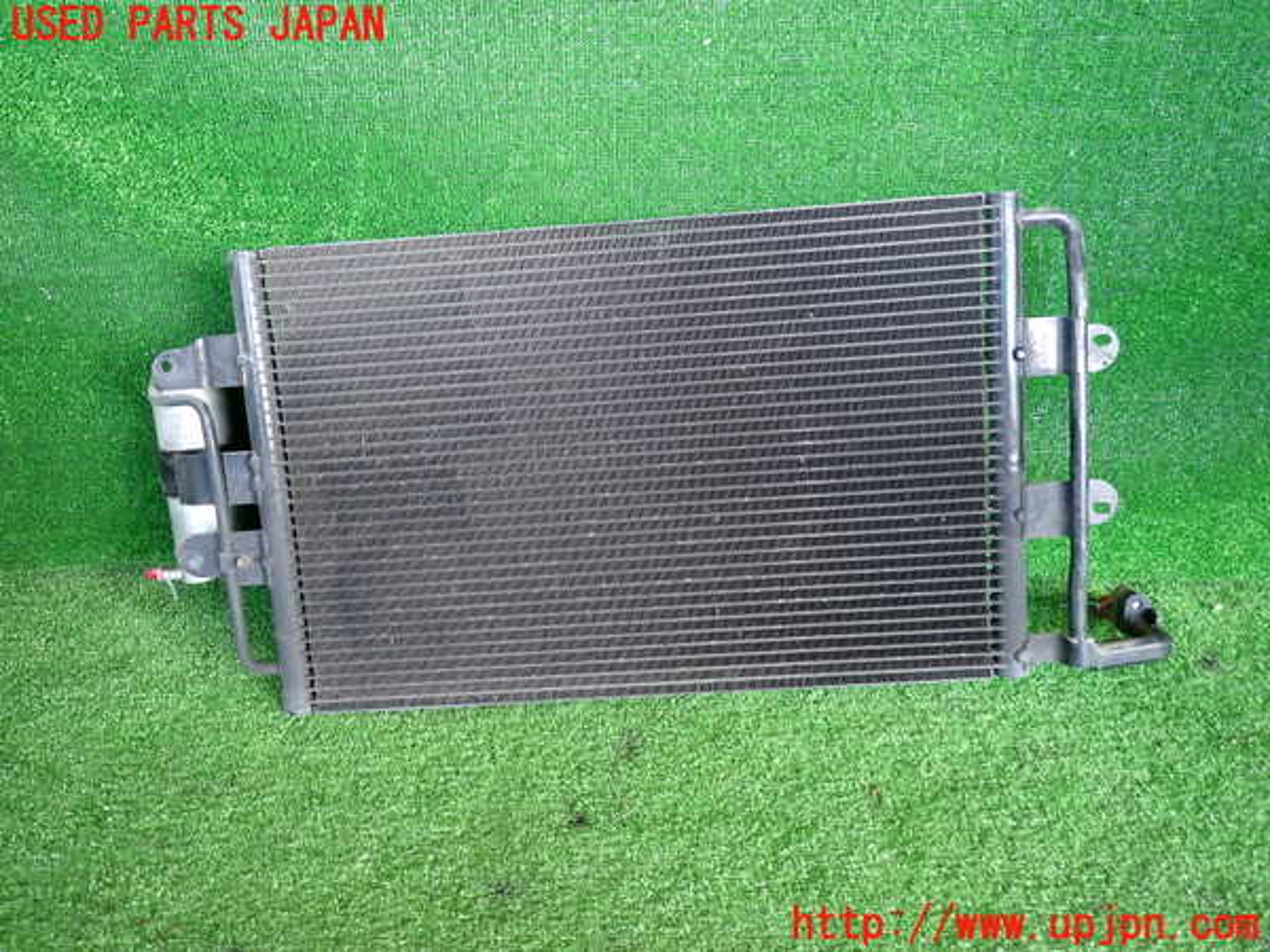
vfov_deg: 54.9
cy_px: 476
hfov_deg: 69.4
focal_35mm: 25
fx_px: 917
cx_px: 635
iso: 200
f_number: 2
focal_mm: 4.5
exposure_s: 1/50
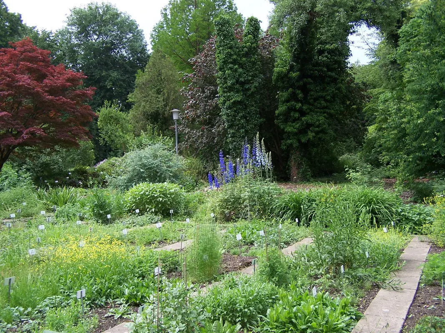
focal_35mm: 38
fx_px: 488
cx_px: 222
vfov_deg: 37.7
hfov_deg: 49.0
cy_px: 166
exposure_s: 1/750
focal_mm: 6.3
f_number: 2.8
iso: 80
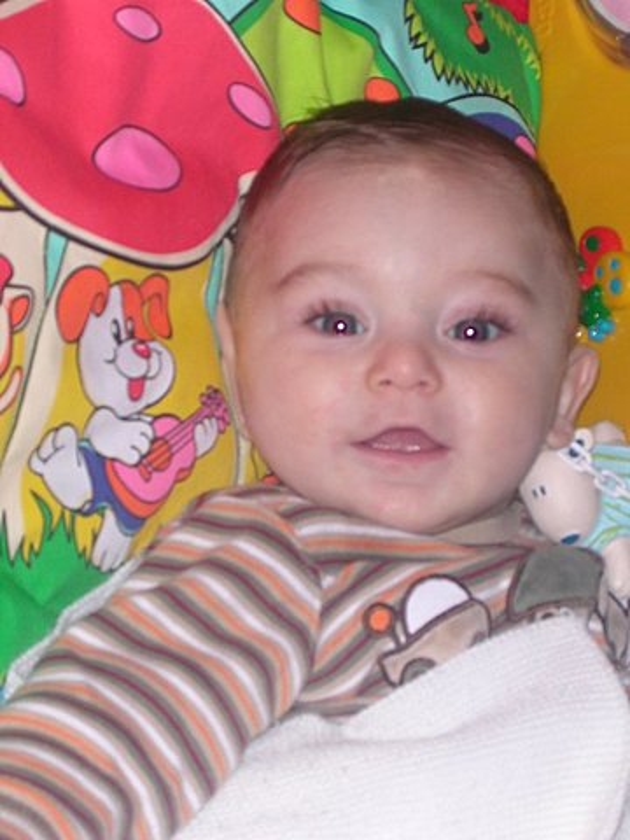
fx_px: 2694
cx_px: 315
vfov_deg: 17.7
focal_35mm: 111
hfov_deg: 13.3
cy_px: 420
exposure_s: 1/59.9
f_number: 4.8
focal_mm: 16.8
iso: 100
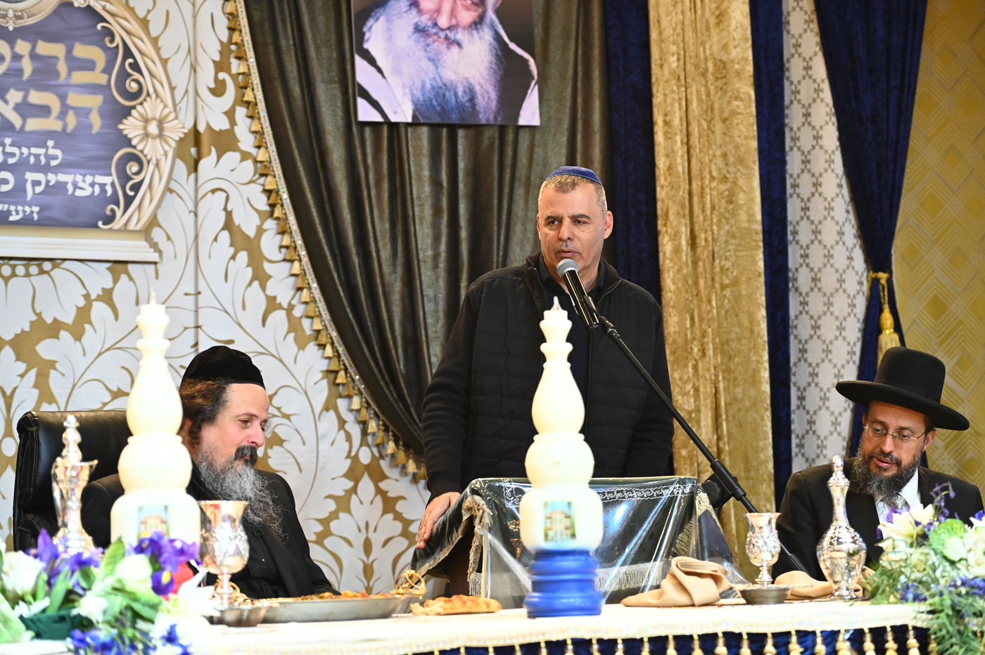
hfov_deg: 23.7
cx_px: 492
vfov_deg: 15.9
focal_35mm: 86
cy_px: 328
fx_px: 2351
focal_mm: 86
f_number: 4
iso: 2500
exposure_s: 1/200
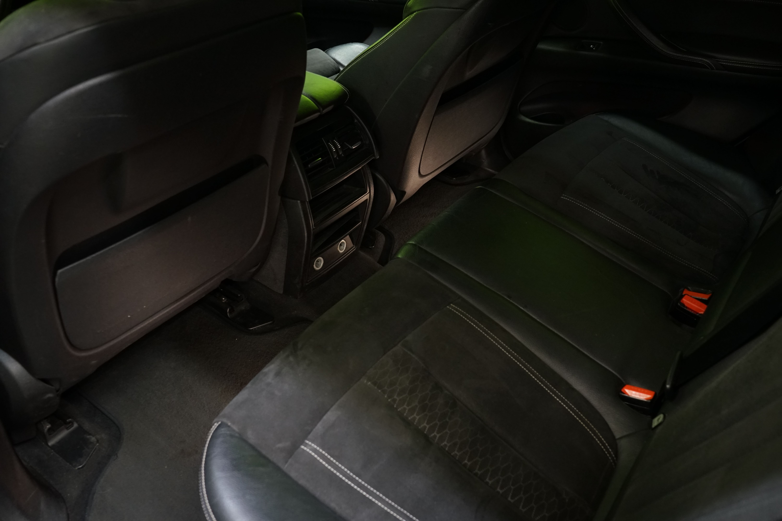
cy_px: 260
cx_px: 391
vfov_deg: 42.3
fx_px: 673
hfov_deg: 60.3
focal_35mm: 31
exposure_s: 1/15
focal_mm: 31
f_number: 5.6
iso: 2000
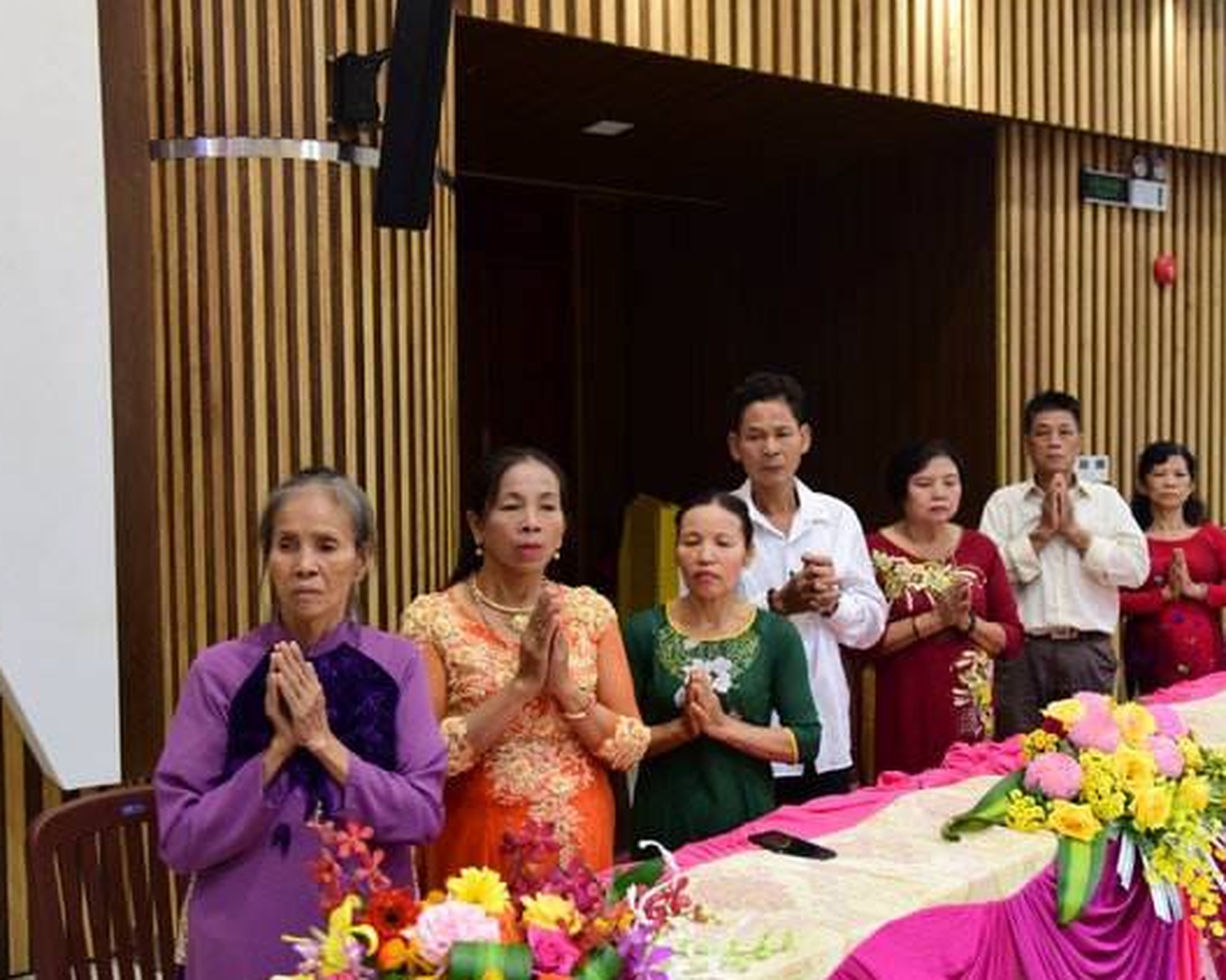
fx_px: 1342
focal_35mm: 37
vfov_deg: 40.1
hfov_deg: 49.1
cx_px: 646
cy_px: 495
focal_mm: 32
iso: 800
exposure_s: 1/30
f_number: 4
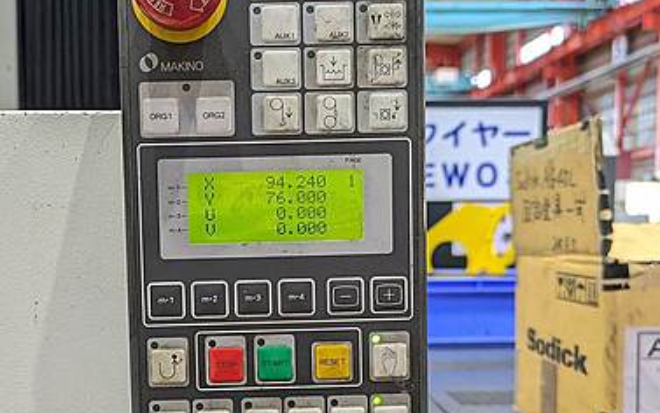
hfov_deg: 43.8
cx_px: 224
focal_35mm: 45
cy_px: 293
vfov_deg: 28.3
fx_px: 810
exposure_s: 1/50
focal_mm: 5.43
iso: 246
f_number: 1.89
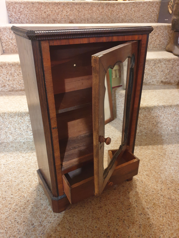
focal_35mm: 26
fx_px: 179
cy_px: 119
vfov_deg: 67.3
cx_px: 90
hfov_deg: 53.1
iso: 320
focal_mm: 4.3
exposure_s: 1/10
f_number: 1.5
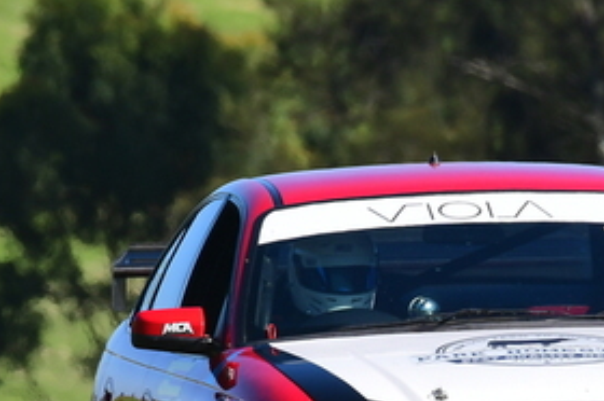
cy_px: 281
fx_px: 35929
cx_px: 399
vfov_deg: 0.6
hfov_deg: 1.0
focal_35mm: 2144
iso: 500
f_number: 11
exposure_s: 1/640
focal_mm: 500
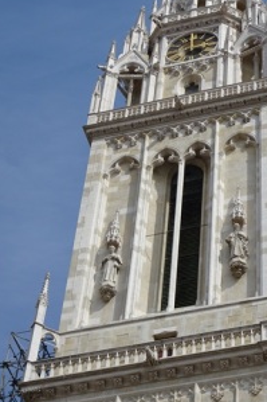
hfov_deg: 12.6
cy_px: 149
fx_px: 1203
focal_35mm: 108
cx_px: 178
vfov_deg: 18.9
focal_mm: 10.59
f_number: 4.5
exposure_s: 1/1000
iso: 80
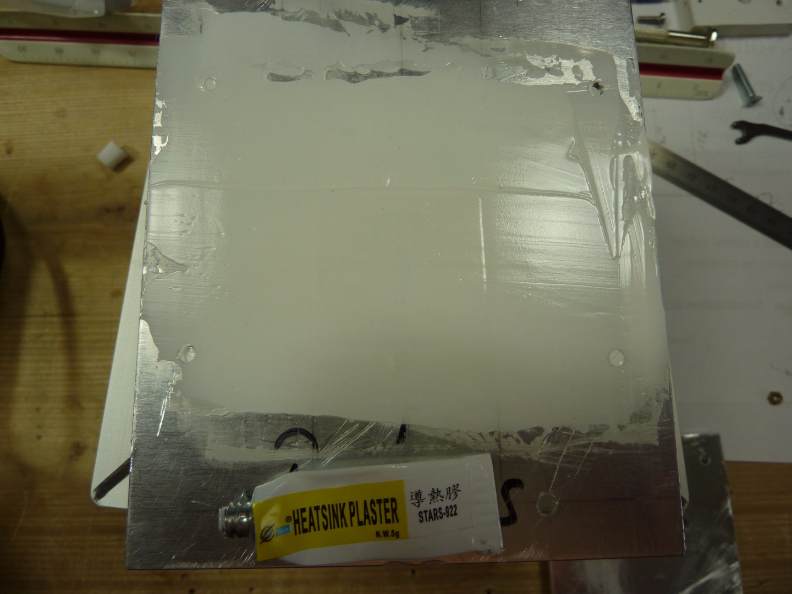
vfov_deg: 54.9
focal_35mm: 25
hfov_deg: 69.4
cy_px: 297
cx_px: 396
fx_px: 572
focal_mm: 4.1
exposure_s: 1/30
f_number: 3.3
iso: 80
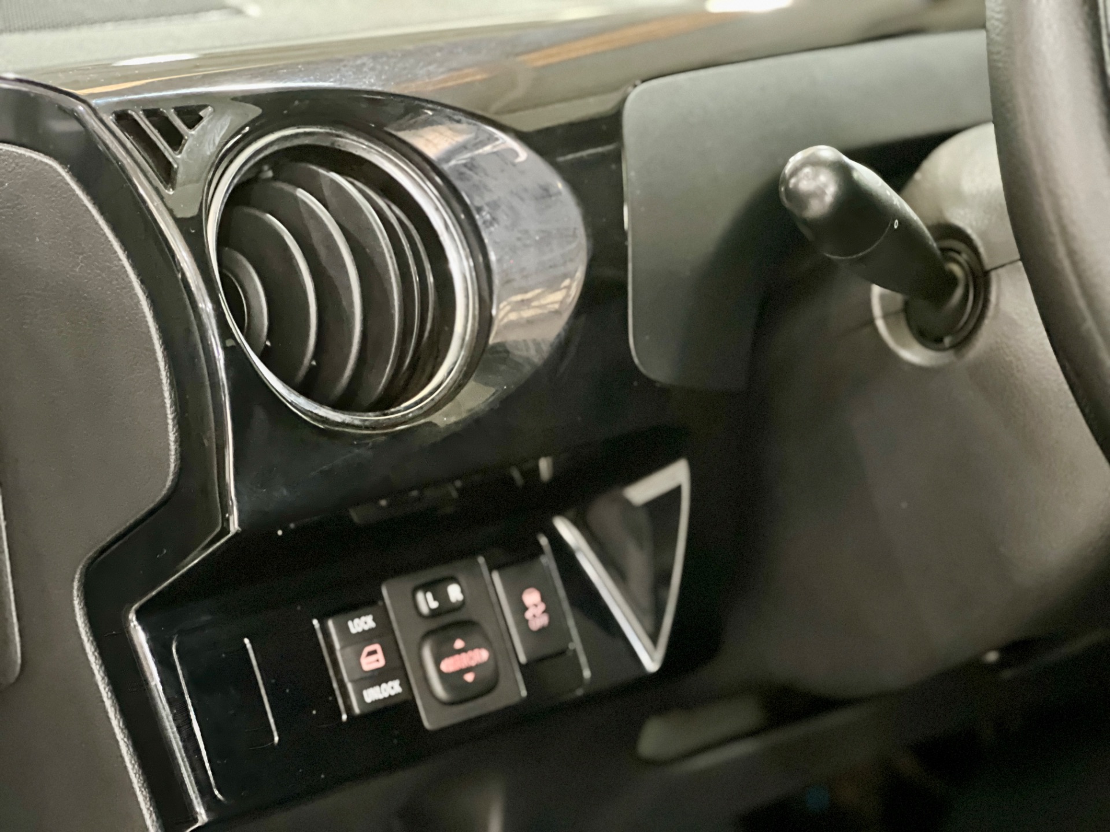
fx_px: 2469
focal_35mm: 77
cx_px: 555
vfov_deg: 19.1
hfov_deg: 25.3
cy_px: 416
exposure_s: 1/15
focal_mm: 9
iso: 1250
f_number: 2.8
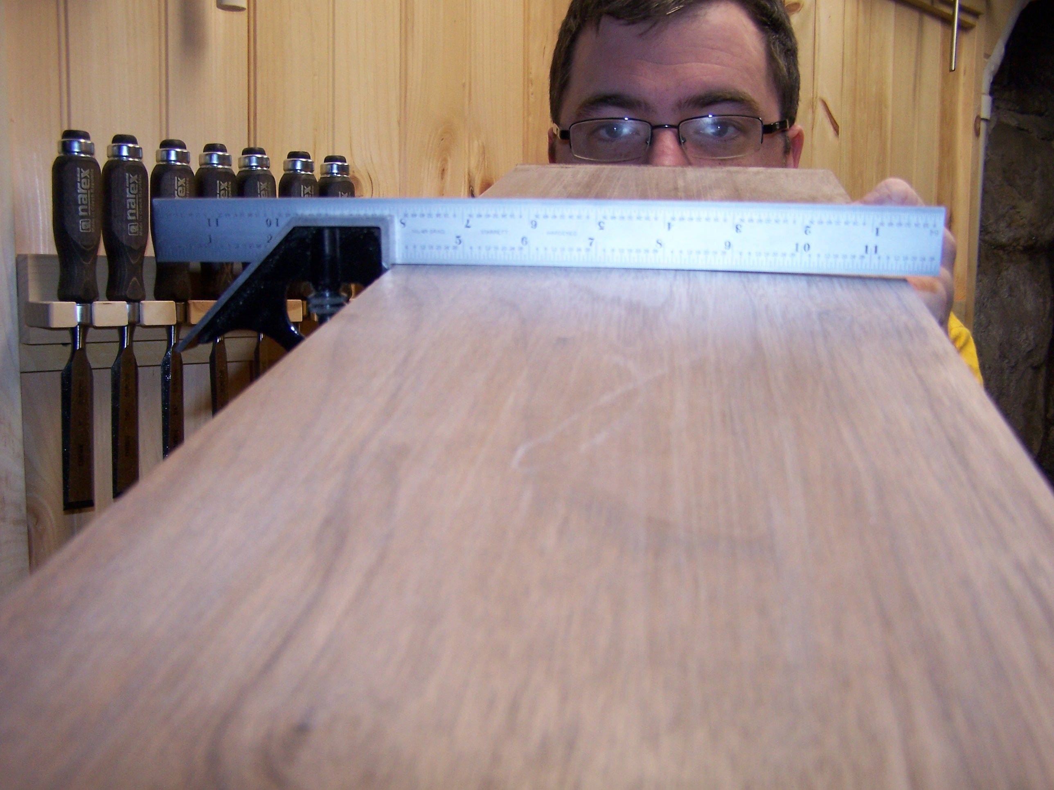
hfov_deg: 49.0
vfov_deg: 37.7
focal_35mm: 38
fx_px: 1157
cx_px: 527
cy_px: 395
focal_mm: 6.3
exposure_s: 1/60
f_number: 2.8
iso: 140
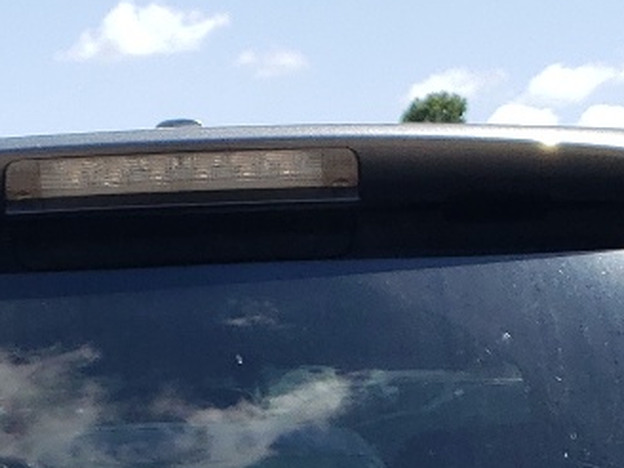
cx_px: 148
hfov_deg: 15.4
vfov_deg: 10.6
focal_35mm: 127
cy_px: 965
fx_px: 2289
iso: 50
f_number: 1.5
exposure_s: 1/2000
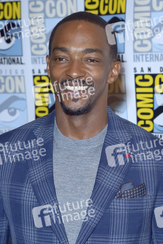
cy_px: 122
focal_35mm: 98
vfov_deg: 20.8
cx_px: 82
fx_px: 665
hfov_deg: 14.0
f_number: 6.3
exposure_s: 1/250
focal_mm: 98
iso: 1000
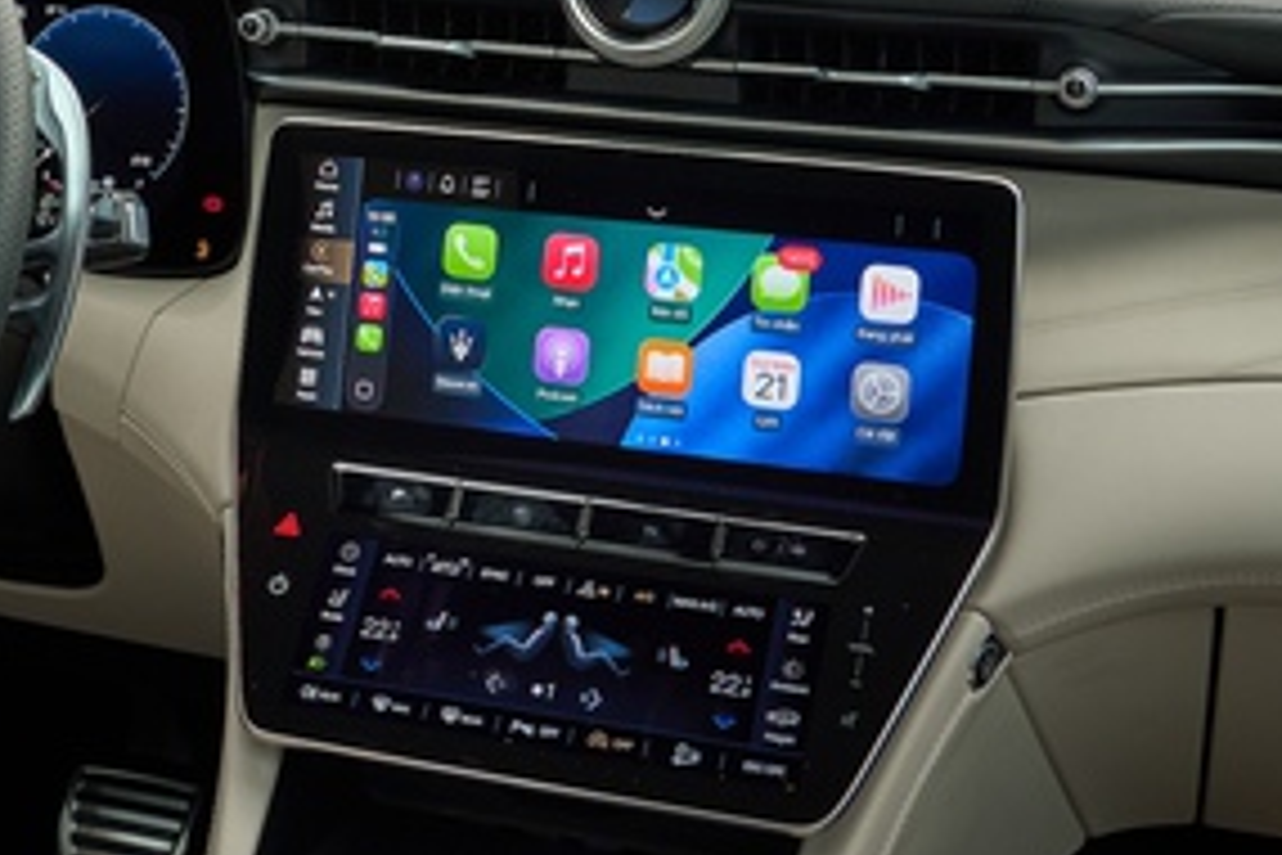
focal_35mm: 74
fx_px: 2635
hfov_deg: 26.8
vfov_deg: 18.2
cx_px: 234
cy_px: 110
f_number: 5
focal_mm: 22
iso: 200
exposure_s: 1/160
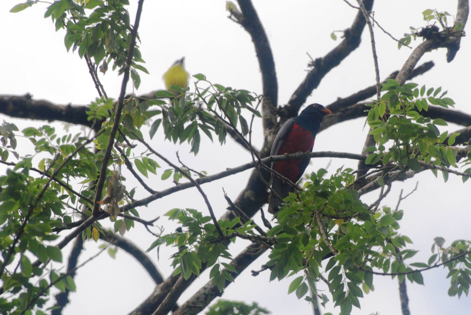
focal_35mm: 405
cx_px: 236
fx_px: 5305
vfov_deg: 3.4
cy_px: 158
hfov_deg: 5.1
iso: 400
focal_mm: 270
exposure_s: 1/160
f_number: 10
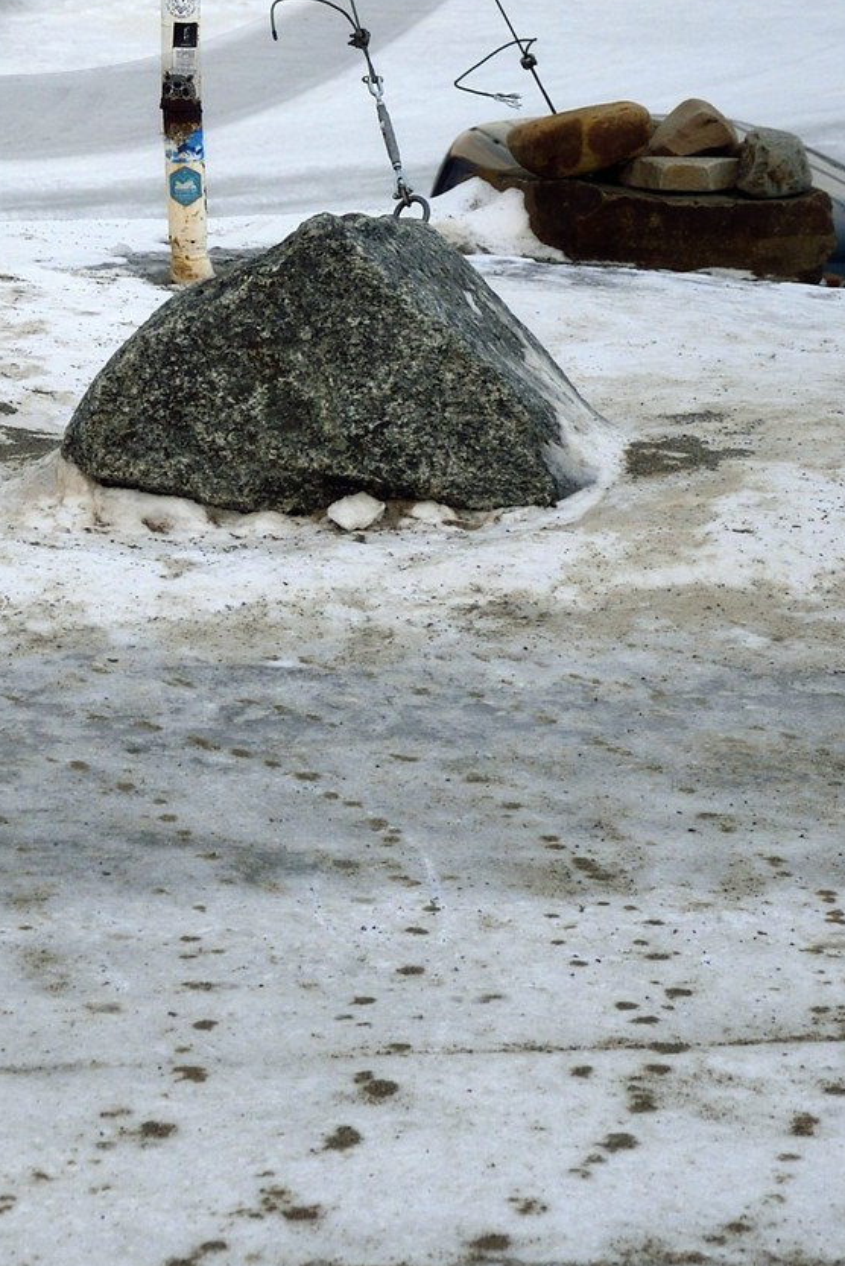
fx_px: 5065
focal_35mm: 144
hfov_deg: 9.5
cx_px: -6
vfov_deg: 13.5
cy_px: -553
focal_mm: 50
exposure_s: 1/500
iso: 500
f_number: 6.3
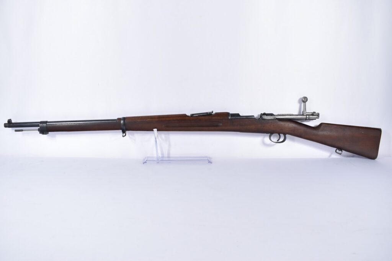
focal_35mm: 30
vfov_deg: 43.6
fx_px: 327
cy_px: 130
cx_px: 196
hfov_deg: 61.9
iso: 640
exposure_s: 1/40
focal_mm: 20
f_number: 5
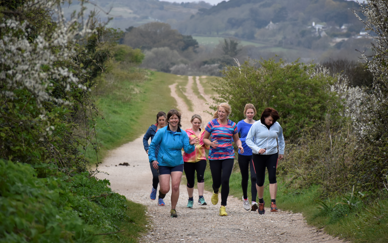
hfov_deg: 9.8
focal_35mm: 215
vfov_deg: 6.1
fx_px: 2273
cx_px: 195
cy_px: 124
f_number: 5.6
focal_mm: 140
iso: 450
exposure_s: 1/1000
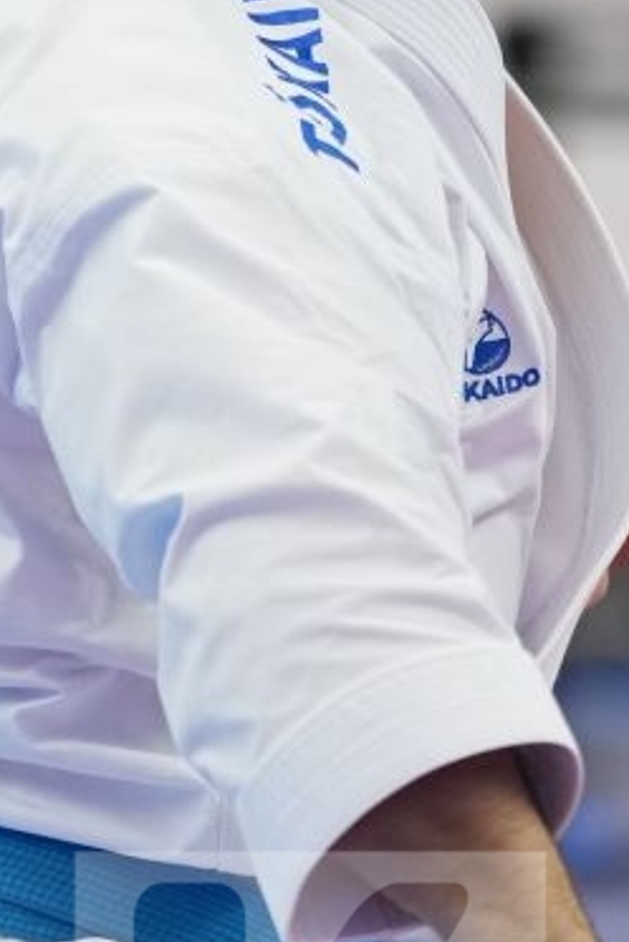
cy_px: 184
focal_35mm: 965
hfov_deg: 1.4
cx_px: 311
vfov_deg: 2.1
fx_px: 25266
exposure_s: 1/500
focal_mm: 200
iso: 1250
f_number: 2.8
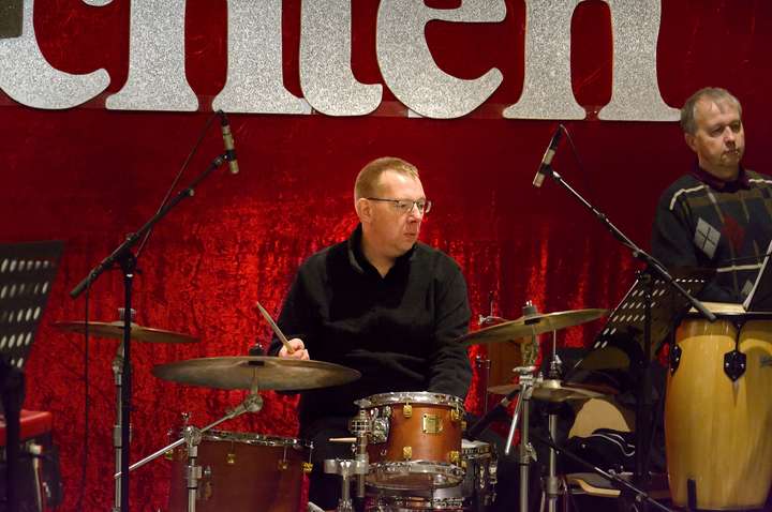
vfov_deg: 10.1
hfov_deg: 15.2
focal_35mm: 135
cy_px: 256
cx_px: 386
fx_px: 2891
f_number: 5.6
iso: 3200
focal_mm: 90
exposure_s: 1/100
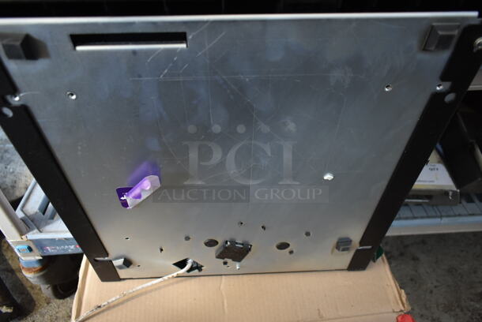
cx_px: 241
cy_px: 161
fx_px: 362
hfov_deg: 67.3
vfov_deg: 48.0
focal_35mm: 27
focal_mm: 18
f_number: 3.5
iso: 800
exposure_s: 1/30
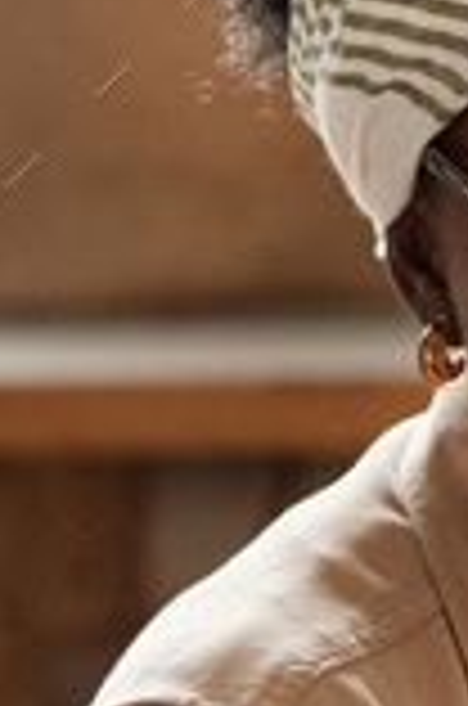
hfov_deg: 2.8
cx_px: 1035
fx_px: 9401
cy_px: 1124
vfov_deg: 4.3
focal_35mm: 480
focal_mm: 85
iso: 800
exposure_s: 1/250
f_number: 3.2
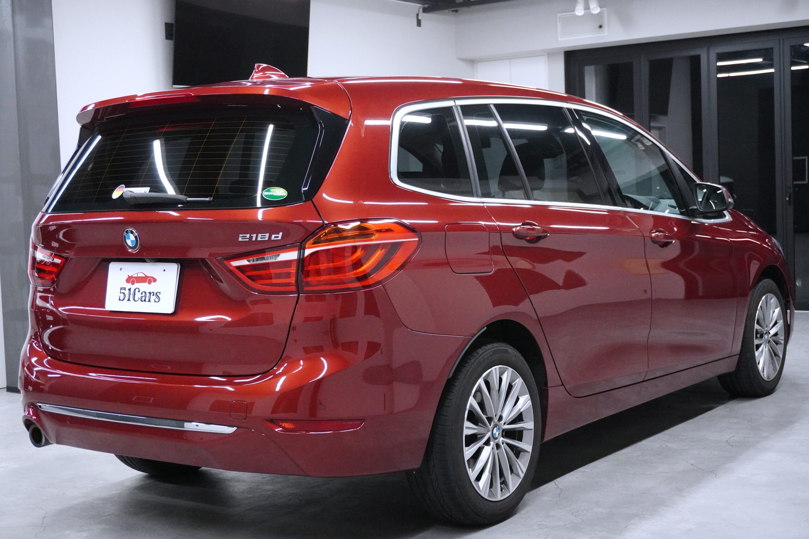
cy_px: 270
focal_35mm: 51
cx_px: 404
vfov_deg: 26.5
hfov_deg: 38.9
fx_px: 1146
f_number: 5
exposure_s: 1/160
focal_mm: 34
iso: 5000
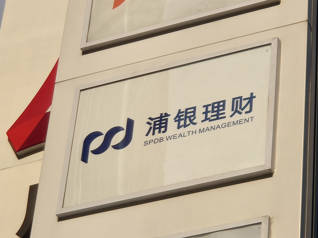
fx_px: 1534
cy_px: 119
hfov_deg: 11.8
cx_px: 159
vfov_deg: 8.9
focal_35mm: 167
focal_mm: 6.22
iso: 100
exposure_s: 1/1840
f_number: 2.2
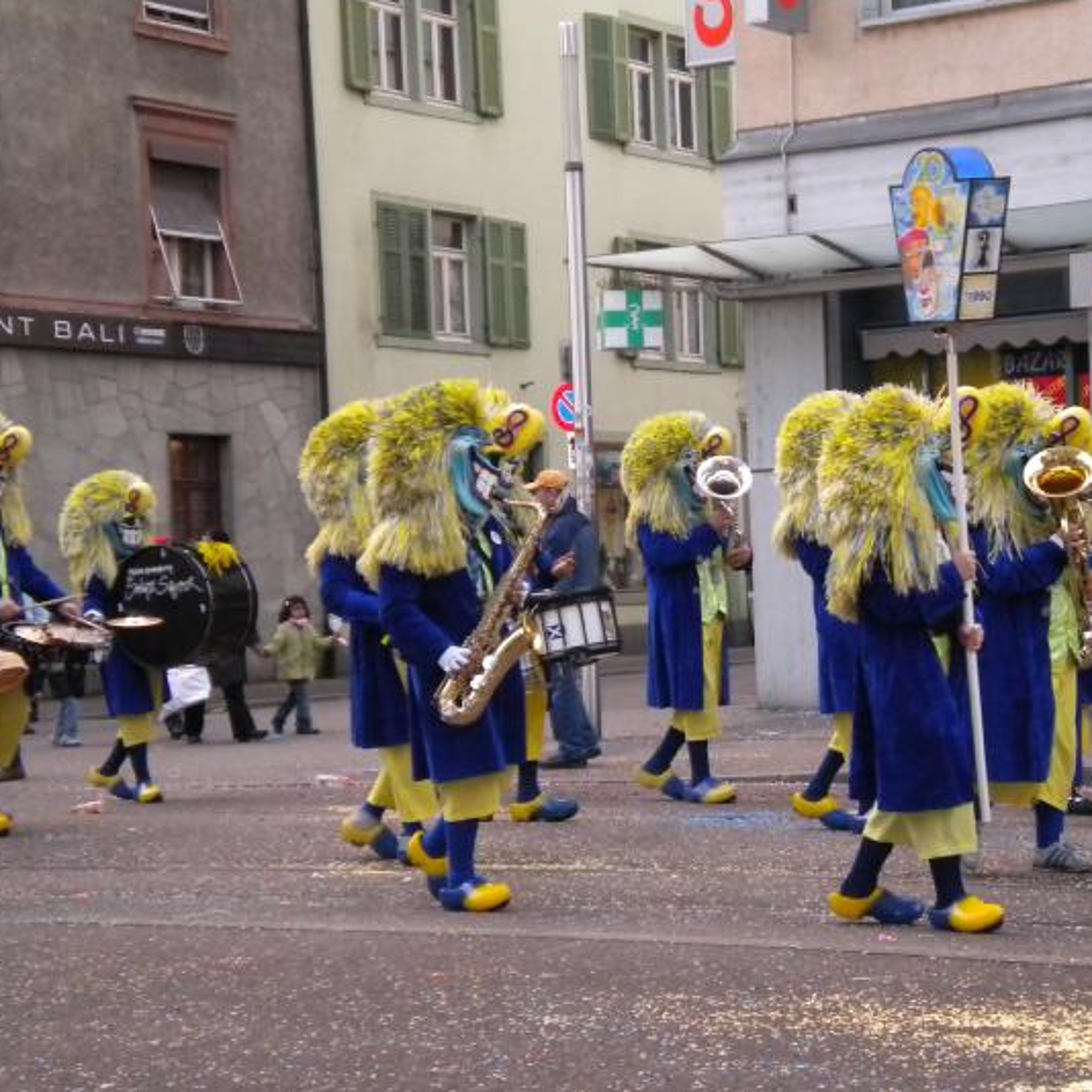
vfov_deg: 21.4
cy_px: 544
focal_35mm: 81
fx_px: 2891
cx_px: 706
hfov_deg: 21.3
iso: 400
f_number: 4.6
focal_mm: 12.3
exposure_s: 1/124
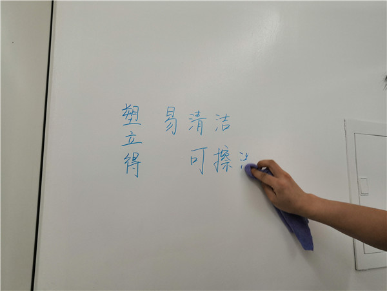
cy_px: 146
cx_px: 194
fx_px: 302
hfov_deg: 65.3
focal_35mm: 27
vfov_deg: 51.4
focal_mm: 3.95
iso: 200
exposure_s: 1/100
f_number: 1.8
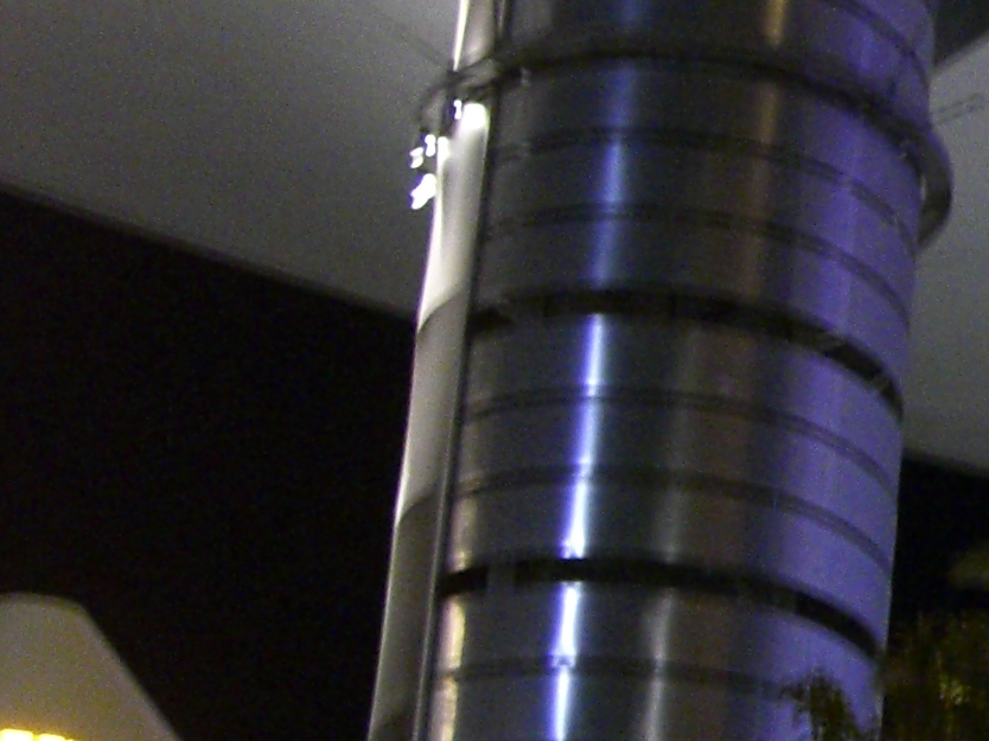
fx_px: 3999
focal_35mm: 140
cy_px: 364
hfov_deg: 12.8
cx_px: 1757
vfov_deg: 10.6
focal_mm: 7.9
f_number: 2.8
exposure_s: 1/8
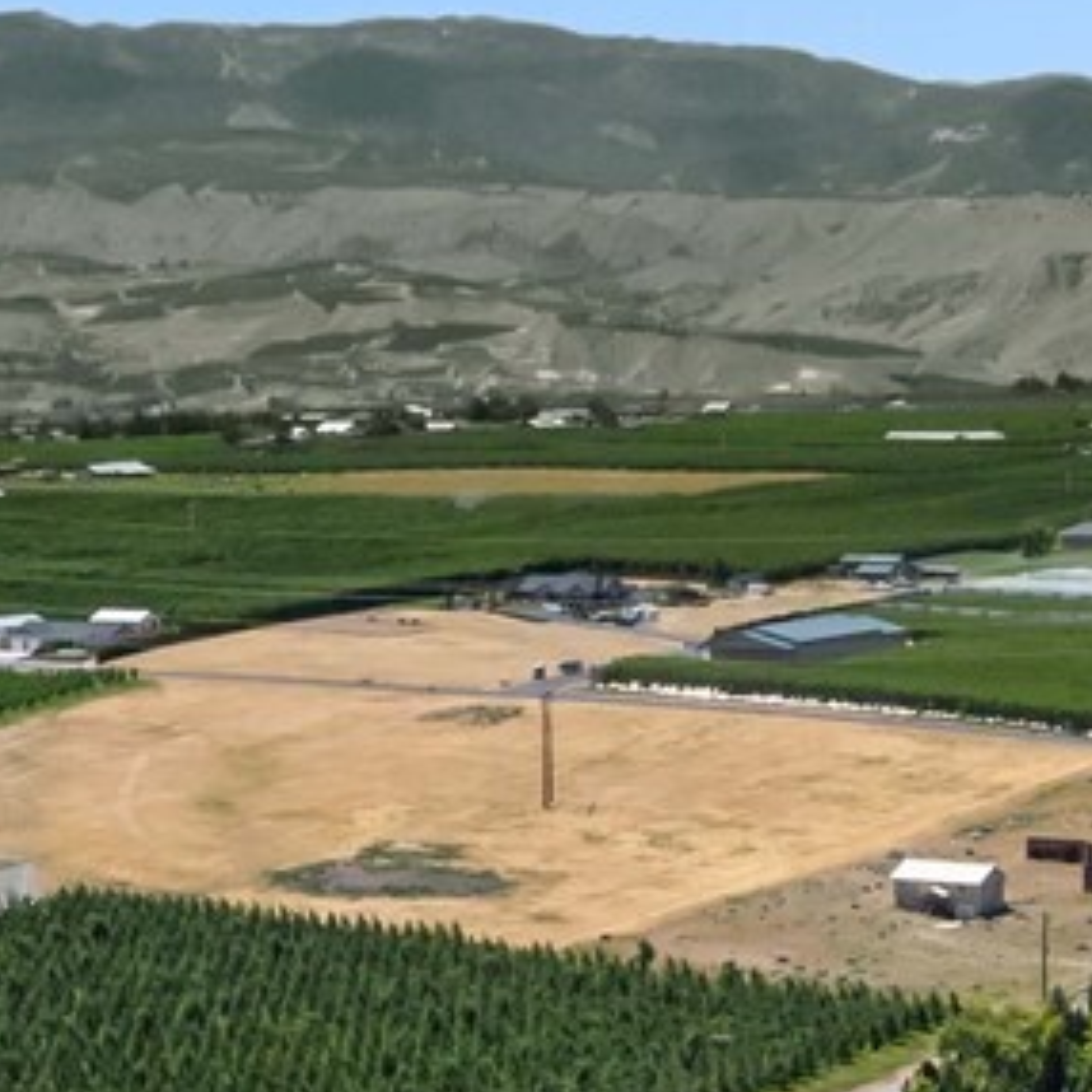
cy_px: 1798
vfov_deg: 14.3
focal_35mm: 111
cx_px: 242
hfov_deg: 15.6
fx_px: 3962
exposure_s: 1/8000
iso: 200
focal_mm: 8.38
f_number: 2.8
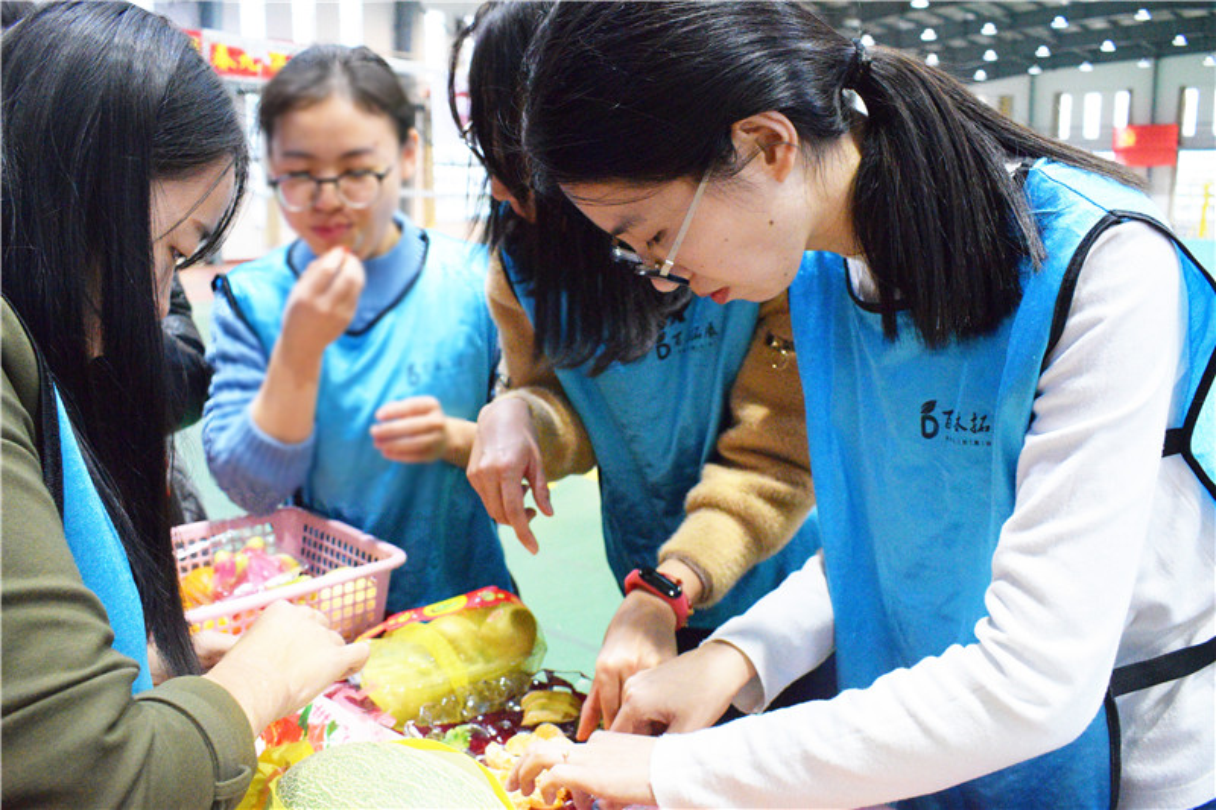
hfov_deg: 61.9
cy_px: 405
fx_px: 1013
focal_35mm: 30
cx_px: 608
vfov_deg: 43.6
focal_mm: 20
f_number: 5.6
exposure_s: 1/125
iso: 6400
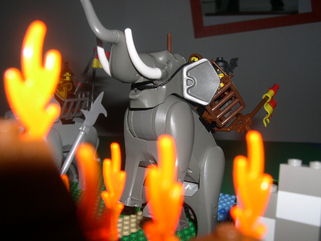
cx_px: 160
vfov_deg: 37.7
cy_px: 120
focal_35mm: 38
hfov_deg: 49.0
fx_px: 352
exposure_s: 1/60
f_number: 7.6
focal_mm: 8
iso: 100
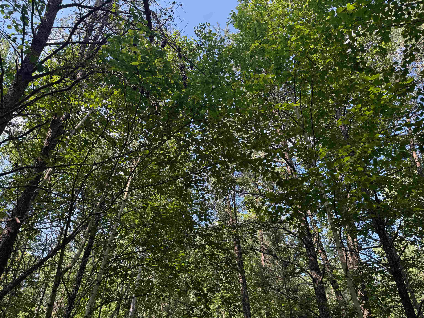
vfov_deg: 56.8
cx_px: 212
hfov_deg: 71.6
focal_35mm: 24
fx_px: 294
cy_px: 159
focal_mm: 6.76
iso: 80
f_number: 1.78
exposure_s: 1/306
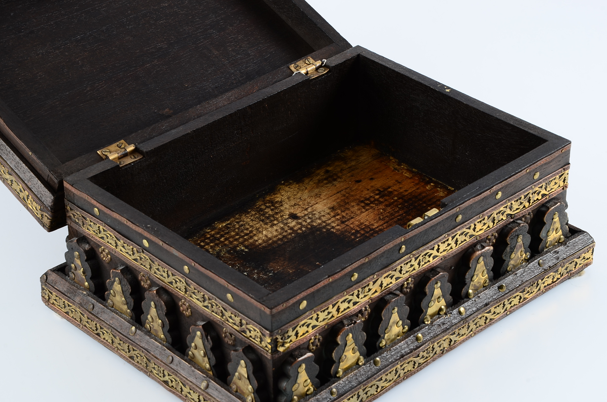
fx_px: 1666
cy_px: 201
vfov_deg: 13.8
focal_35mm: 99
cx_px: 304
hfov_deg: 20.7
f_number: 13
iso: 100
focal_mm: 66
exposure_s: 1/160
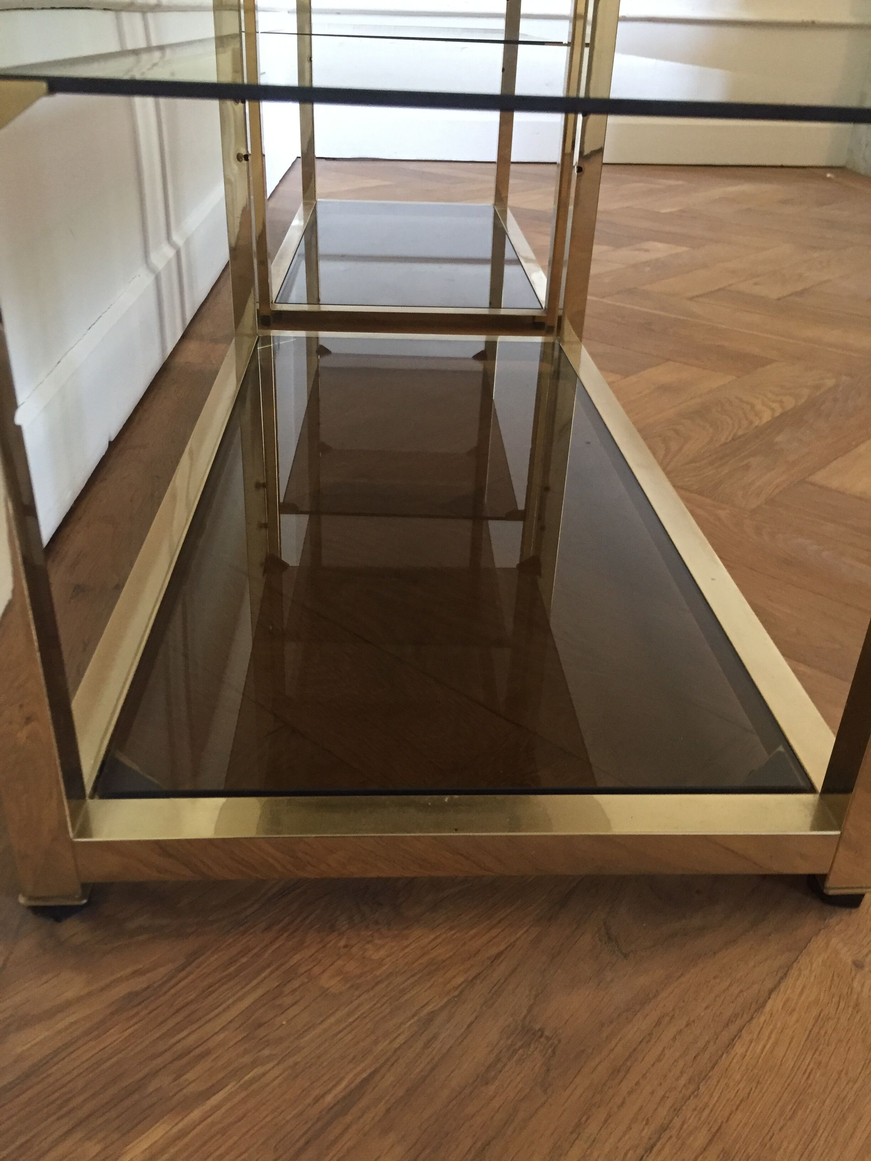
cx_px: 436
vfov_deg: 61.7
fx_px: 973
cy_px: 580
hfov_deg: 48.2
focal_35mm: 29
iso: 250
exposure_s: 1/33
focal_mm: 4.15
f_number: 2.2
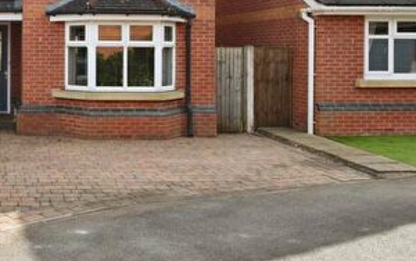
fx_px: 431
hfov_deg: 44.7
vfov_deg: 30.9
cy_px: -6
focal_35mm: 38
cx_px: 11
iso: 250
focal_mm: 16
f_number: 7.1
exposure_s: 1/400
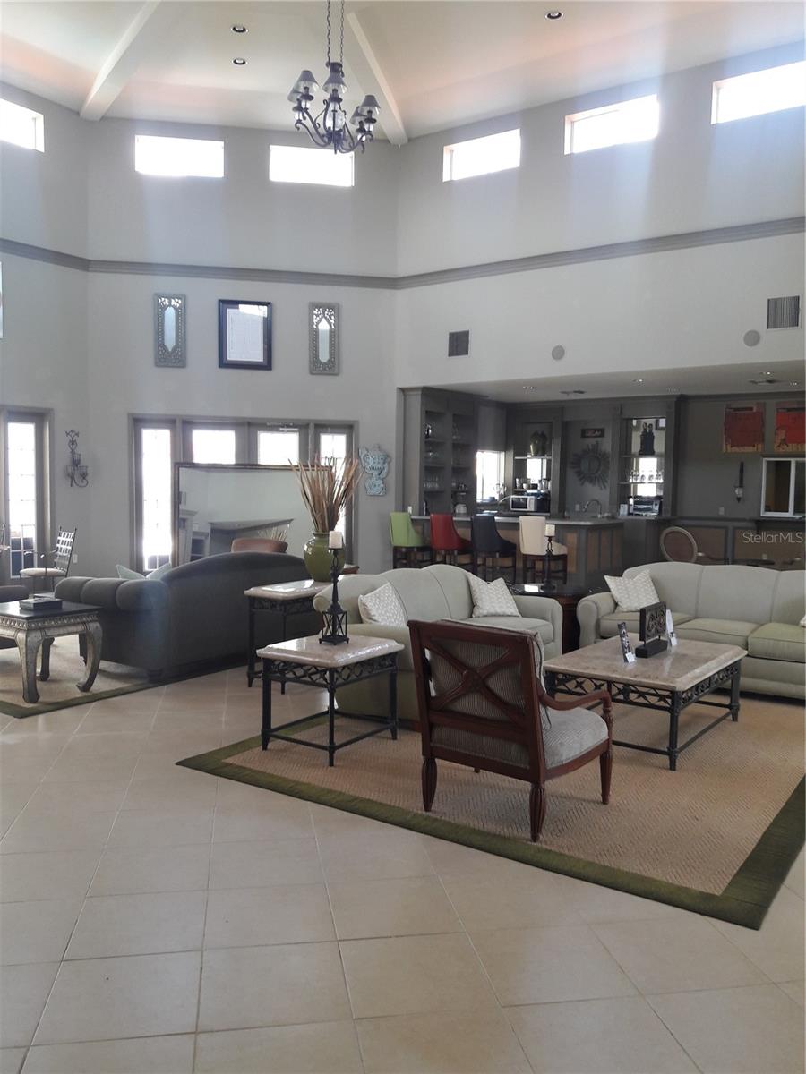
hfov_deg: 49.7
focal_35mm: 28
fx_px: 869
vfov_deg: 63.4
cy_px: 537
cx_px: 403
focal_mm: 3.7
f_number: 1.9
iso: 64
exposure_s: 1/30
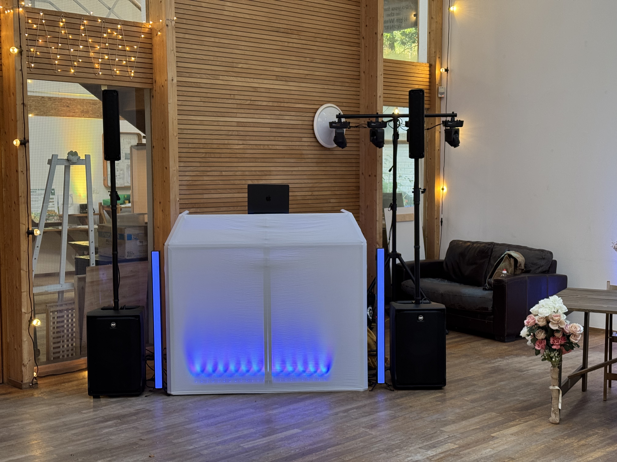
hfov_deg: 39.7
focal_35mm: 48
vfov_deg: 30.3
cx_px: 308
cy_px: 231
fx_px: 856
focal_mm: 6.76
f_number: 1.78
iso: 160
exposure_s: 1/50
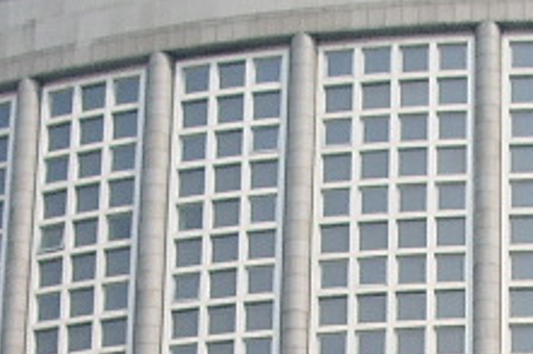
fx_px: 2500
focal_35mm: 169
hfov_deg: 12.0
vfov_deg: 7.8
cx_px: 576
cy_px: 672
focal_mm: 5.8
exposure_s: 1/320
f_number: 4.3
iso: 50
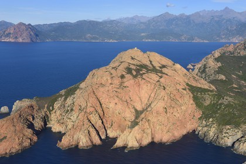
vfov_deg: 28.1
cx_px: 123
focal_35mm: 48
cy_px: 82
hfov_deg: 41.1
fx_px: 328
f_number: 10
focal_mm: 48
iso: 400
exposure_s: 1/800
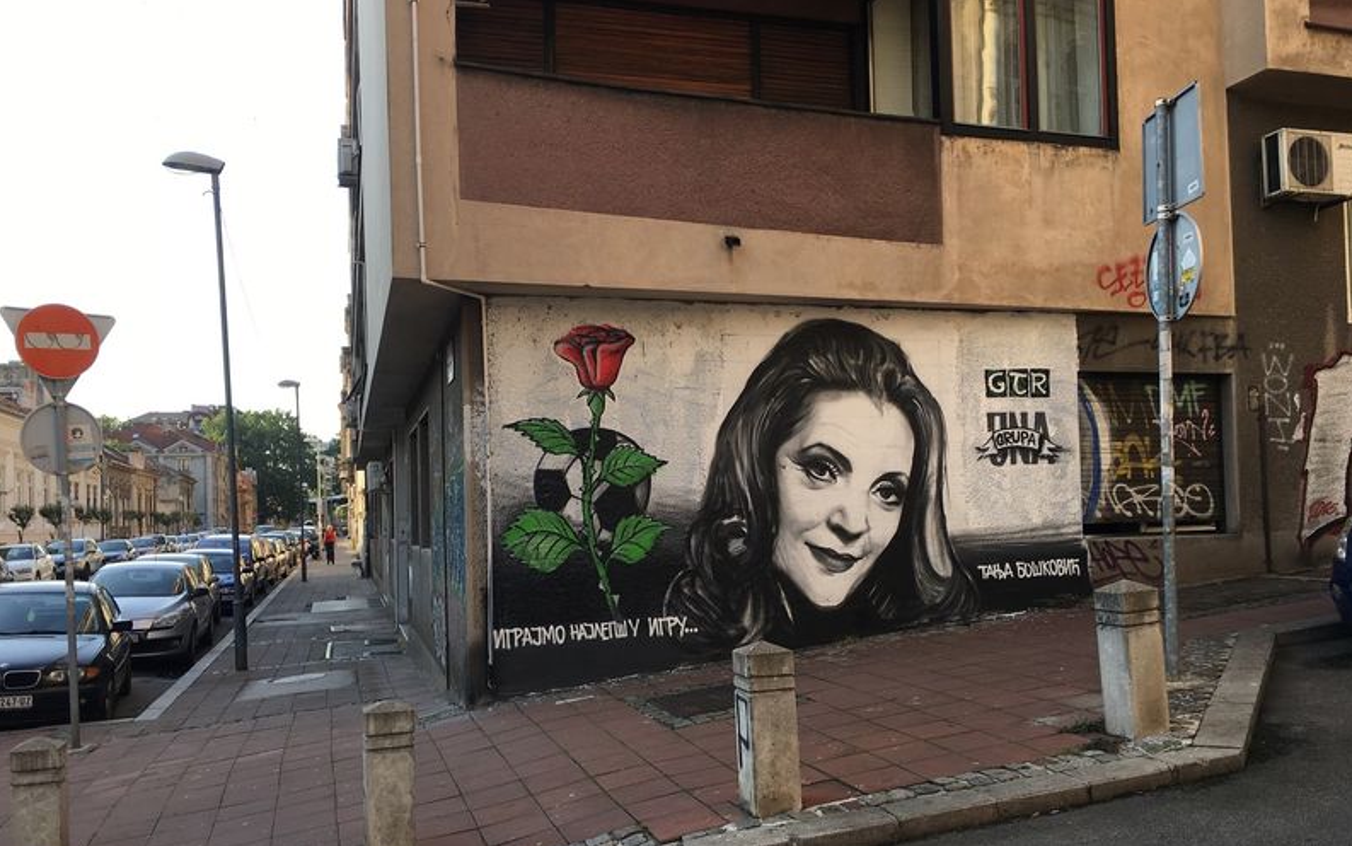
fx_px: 1142
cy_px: 505
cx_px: 679
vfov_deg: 40.5
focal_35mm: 31
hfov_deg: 61.2
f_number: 2.2
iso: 25
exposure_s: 1/356
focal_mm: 4.15
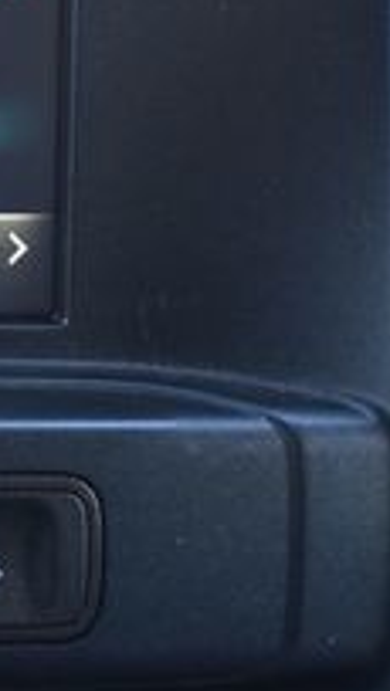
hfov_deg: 8.1
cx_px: -366
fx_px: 2618
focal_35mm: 143
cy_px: 81
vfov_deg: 14.9
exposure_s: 1/25
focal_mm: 29
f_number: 7.1
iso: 400
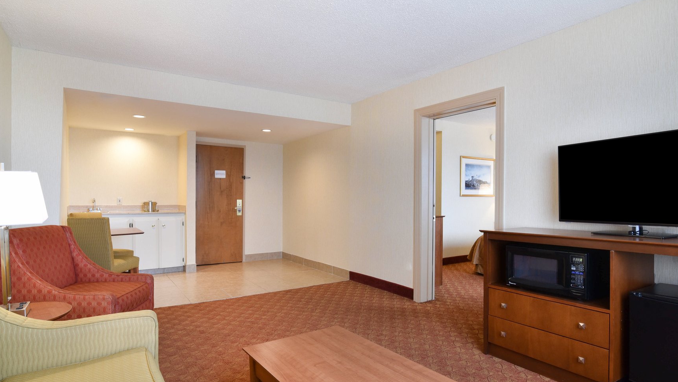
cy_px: 211
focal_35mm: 20
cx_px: 340
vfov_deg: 55.8
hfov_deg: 86.6
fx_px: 360
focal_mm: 16
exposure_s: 1/5
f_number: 11
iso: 400
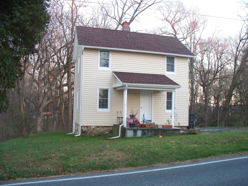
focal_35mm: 36
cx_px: 124
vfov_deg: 39.7
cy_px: 93
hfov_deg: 51.4
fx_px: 258
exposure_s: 1/60
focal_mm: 7.54
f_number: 2.8
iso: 320
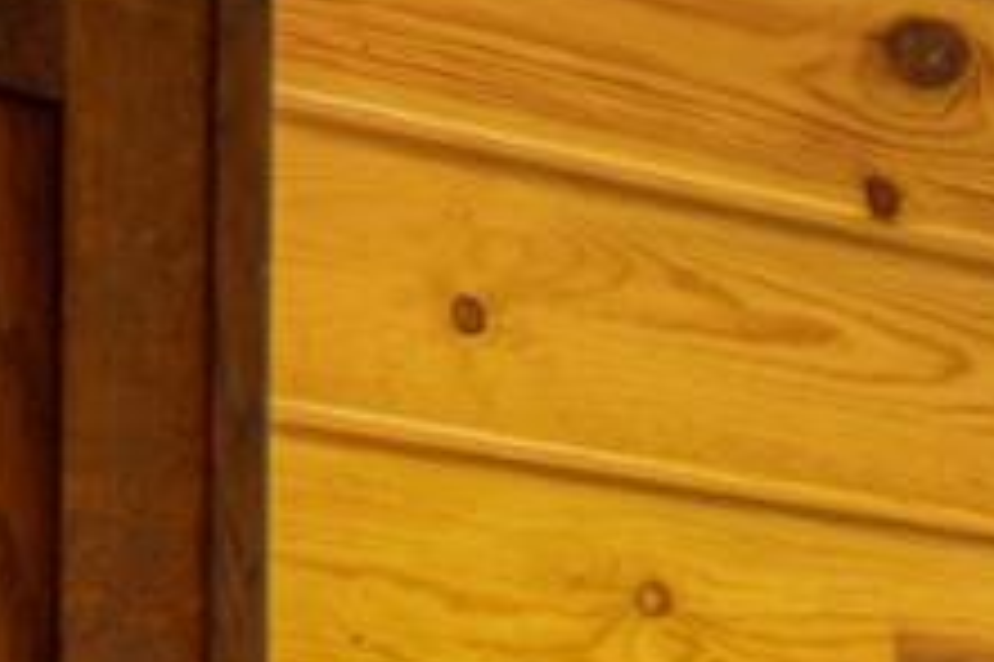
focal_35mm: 163
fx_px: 4497
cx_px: 2843
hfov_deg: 10.0
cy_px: 1752
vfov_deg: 7.7
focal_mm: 16
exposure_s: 1.6
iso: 200
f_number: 9
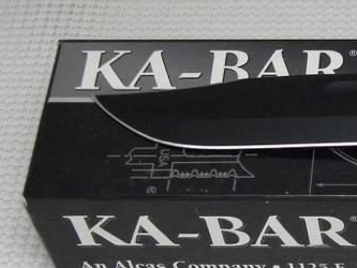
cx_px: 482
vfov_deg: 11.9
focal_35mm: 123
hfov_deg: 15.2
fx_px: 1269
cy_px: 298
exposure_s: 1/34.7
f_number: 3.8
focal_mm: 7.3
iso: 400
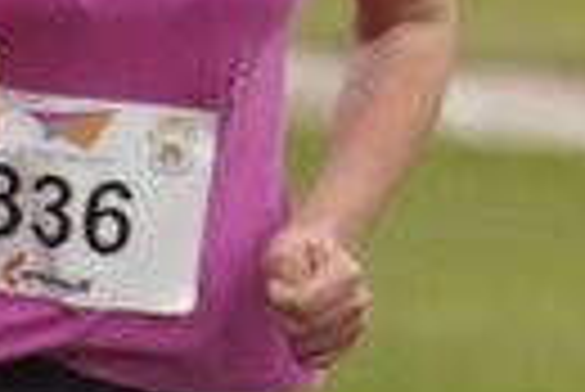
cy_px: -518
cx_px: 1188
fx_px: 36522
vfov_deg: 0.6
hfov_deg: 0.9
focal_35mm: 2245
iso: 1600
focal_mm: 300
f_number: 8
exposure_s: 1/800
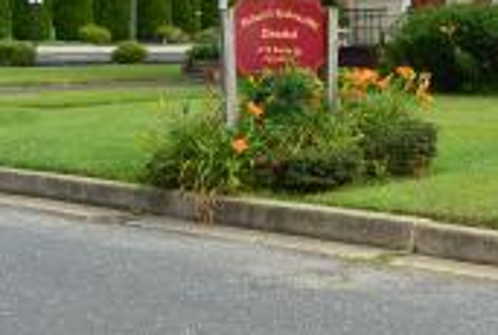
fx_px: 1817
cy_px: -55
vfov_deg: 10.4
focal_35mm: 131
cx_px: 647
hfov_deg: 14.9
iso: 100
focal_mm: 18.7
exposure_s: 1/400
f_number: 4.5
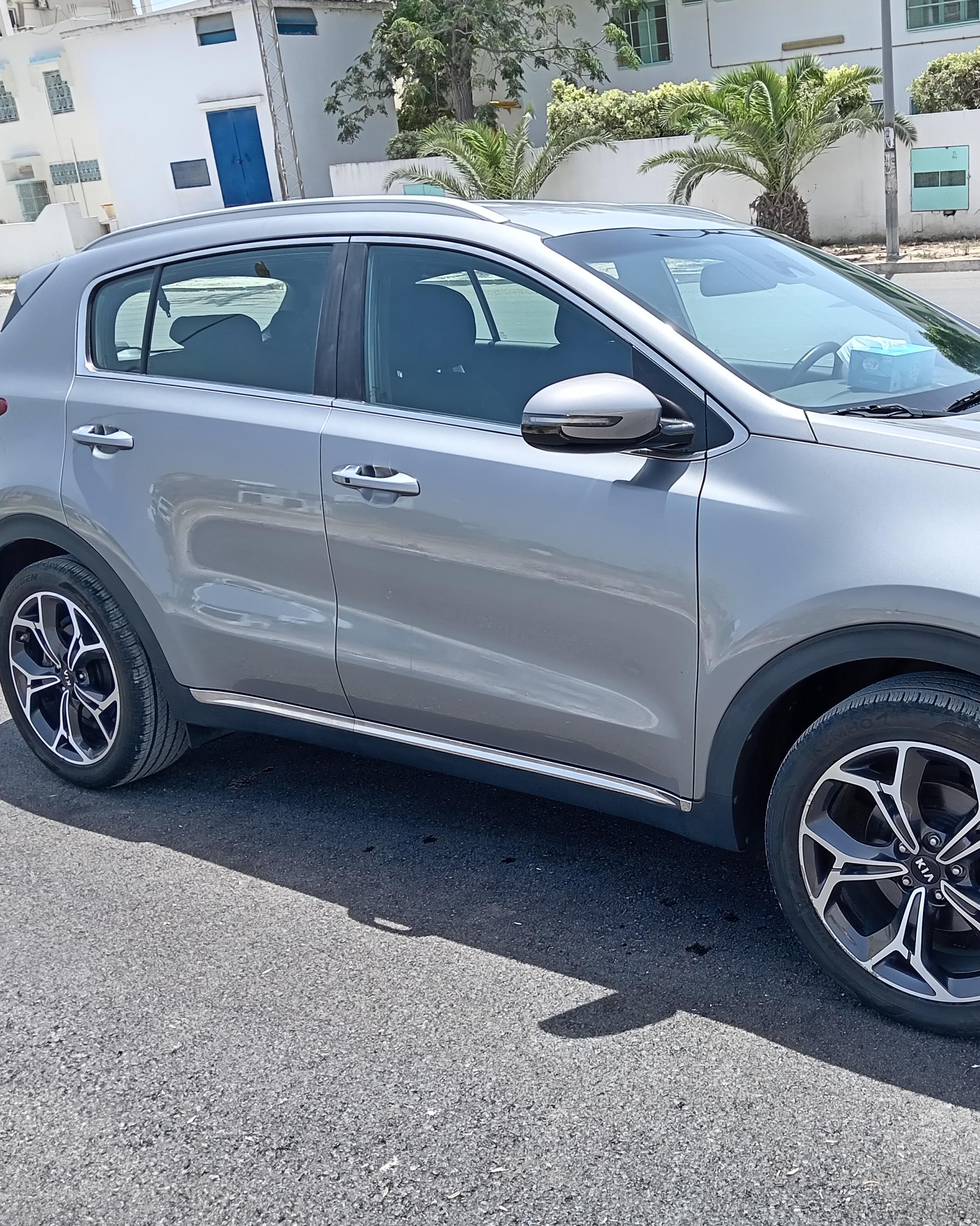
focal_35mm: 36
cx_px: 696
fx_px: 1305
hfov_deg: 40.3
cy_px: 618
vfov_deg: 50.3
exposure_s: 1/222
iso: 102
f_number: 1.8
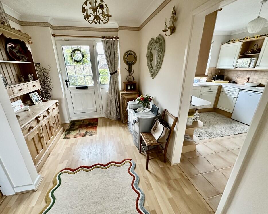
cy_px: 109
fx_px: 119
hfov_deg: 96.8
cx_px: 128
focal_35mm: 15
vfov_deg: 84.0
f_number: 2.2
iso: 320
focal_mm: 2.22
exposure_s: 1/64
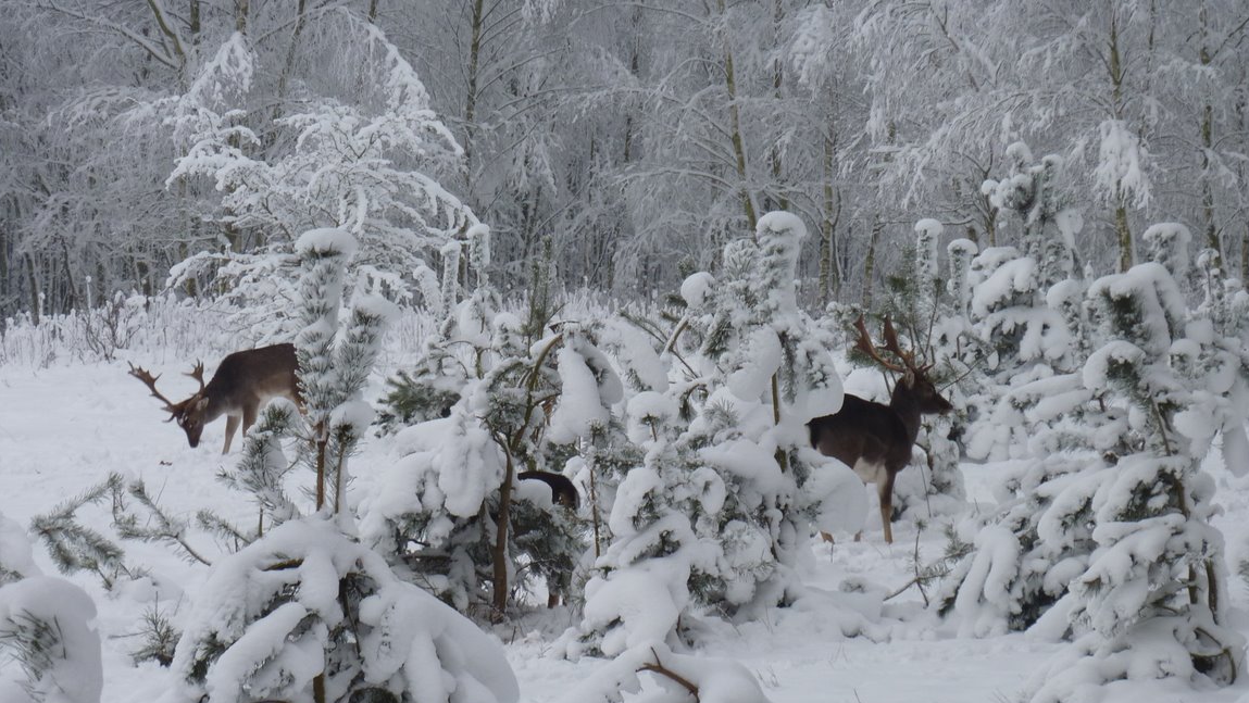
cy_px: 454
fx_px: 6857
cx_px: 599
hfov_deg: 10.4
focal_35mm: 207
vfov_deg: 5.9
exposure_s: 1/100
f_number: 4.5
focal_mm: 29.9
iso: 80
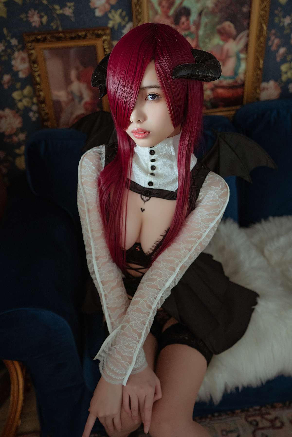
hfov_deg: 37.9
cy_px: 218
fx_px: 426
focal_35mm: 35
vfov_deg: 54.4
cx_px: 146
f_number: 2.8
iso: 2000
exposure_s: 1/100
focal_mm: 35
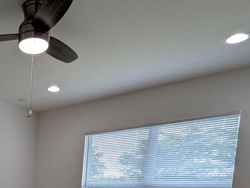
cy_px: 230
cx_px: 0
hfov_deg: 41.6
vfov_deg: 30.7
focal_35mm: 39
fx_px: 282
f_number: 2.2
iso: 40
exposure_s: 1/142
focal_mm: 1.95
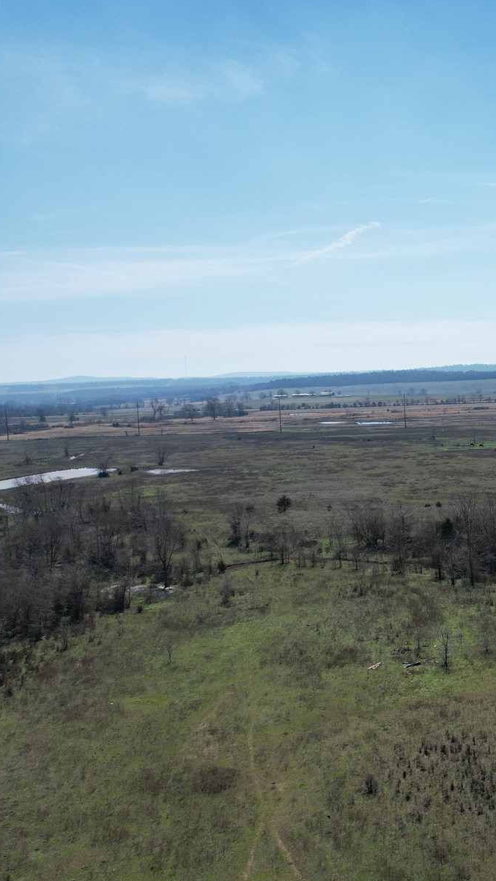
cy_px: 457
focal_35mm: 39
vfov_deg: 51.6
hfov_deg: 27.7
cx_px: 549
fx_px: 912
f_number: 2.8
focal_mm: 8.38
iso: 140
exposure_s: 1/4000
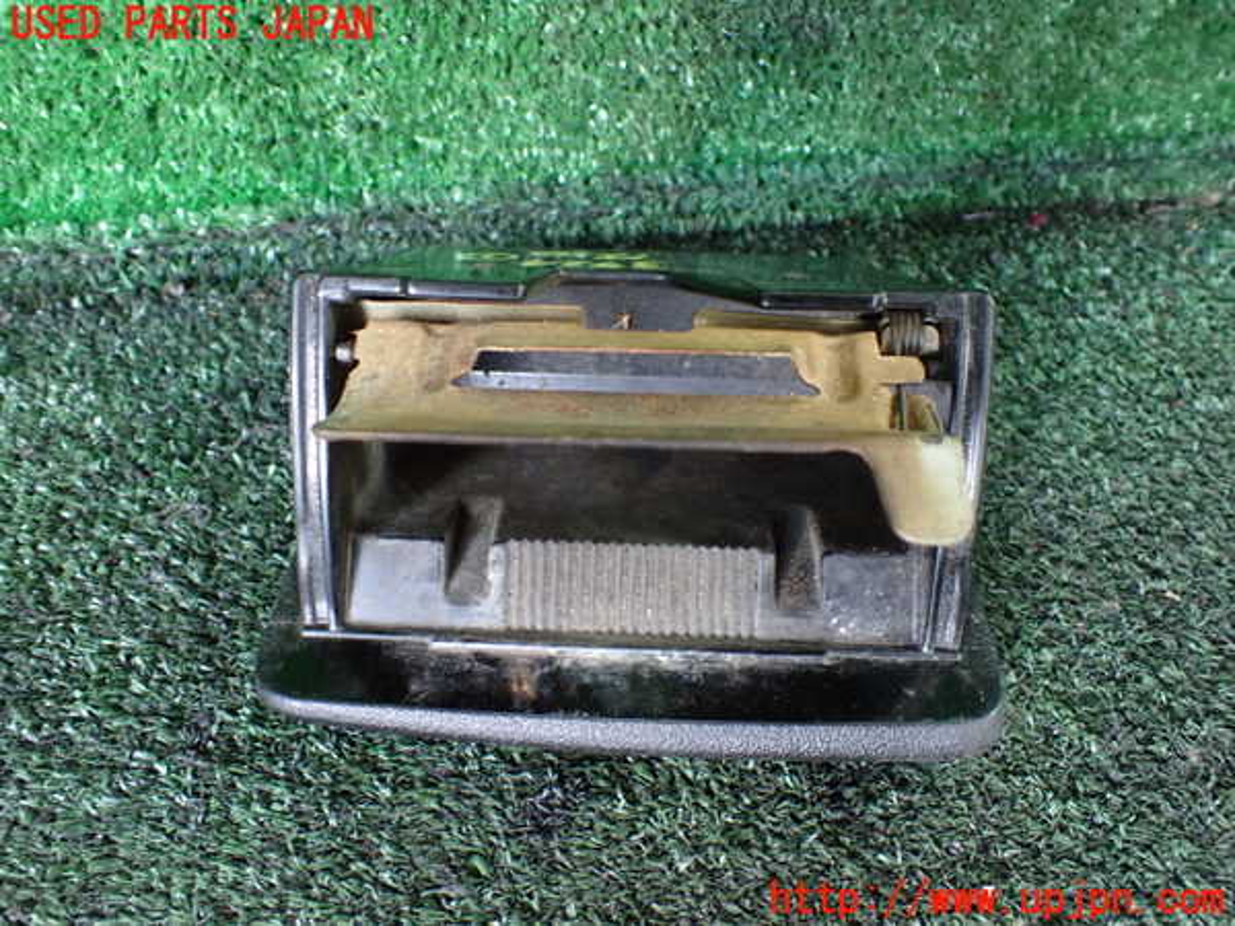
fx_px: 1070
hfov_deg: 60.0
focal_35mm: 30
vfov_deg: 46.8
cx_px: 618
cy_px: 463
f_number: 2.3
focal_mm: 5.4
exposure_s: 1/30
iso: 1000
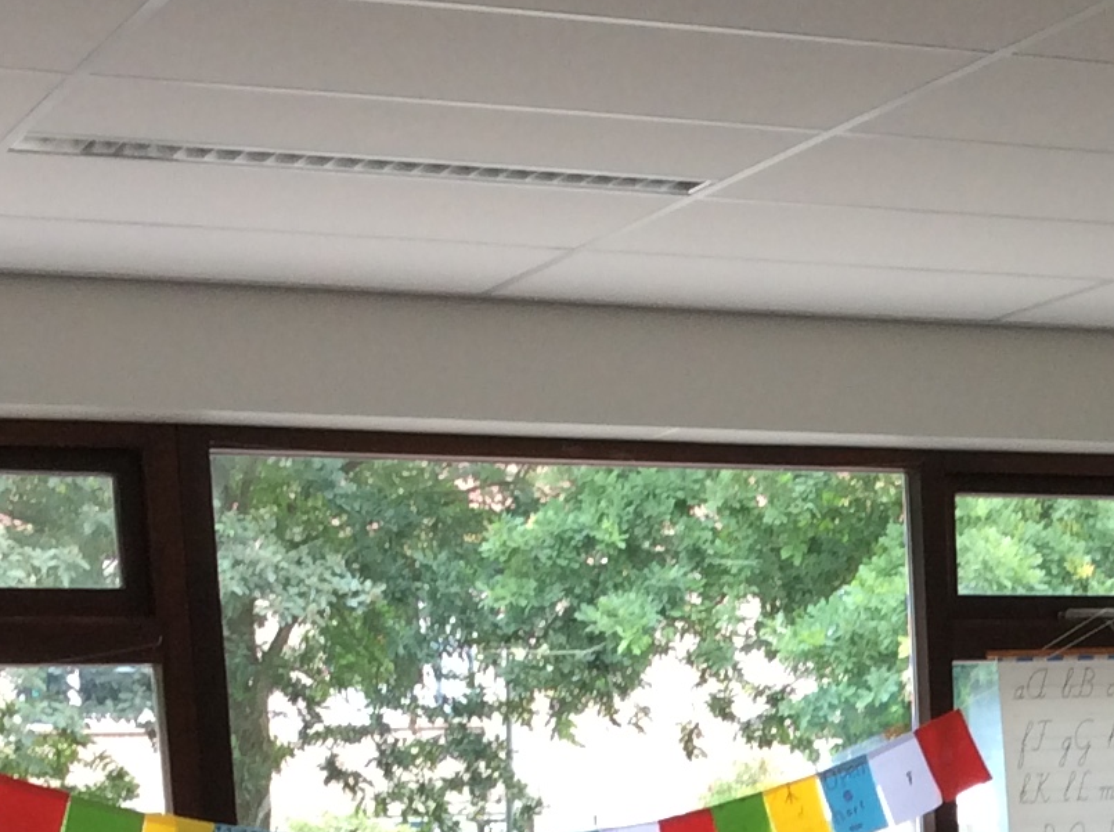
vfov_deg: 13.6
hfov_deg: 18.6
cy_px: 1214
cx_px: 1135
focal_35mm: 103
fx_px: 3309
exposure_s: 1/50
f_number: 2.4
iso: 40
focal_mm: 3.3
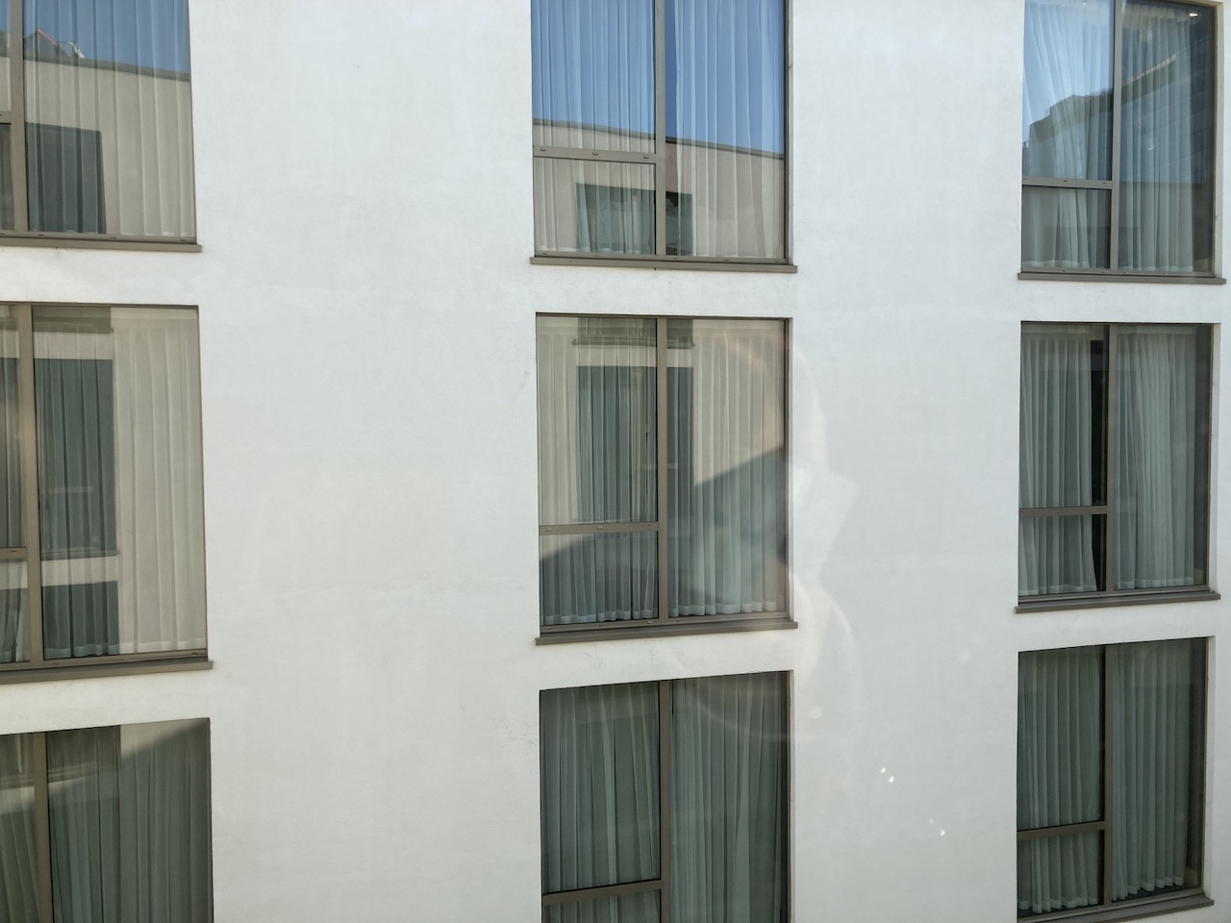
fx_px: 996
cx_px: 616
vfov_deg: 49.7
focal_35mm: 28
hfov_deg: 63.4
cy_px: 462
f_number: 1.8
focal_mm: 3.99
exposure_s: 1/480
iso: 20
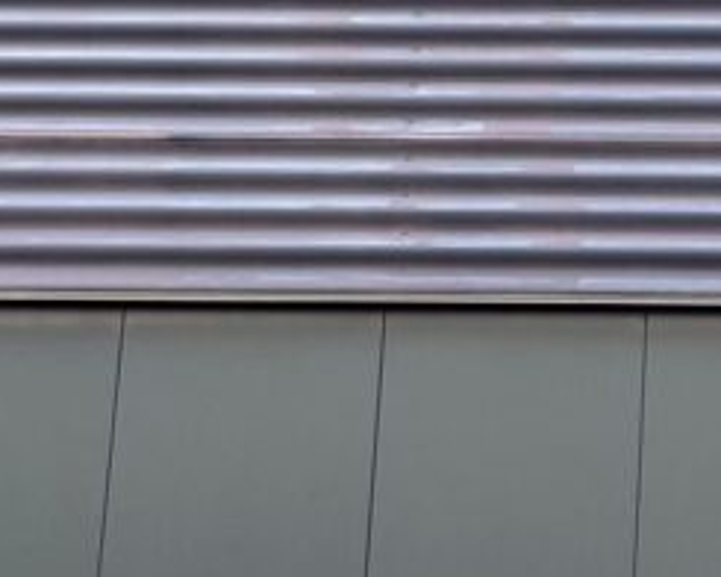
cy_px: 551
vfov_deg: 18.1
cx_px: 1068
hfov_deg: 20.0
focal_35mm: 83
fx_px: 1771
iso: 32
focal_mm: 5.7
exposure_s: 1/133
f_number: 1.5
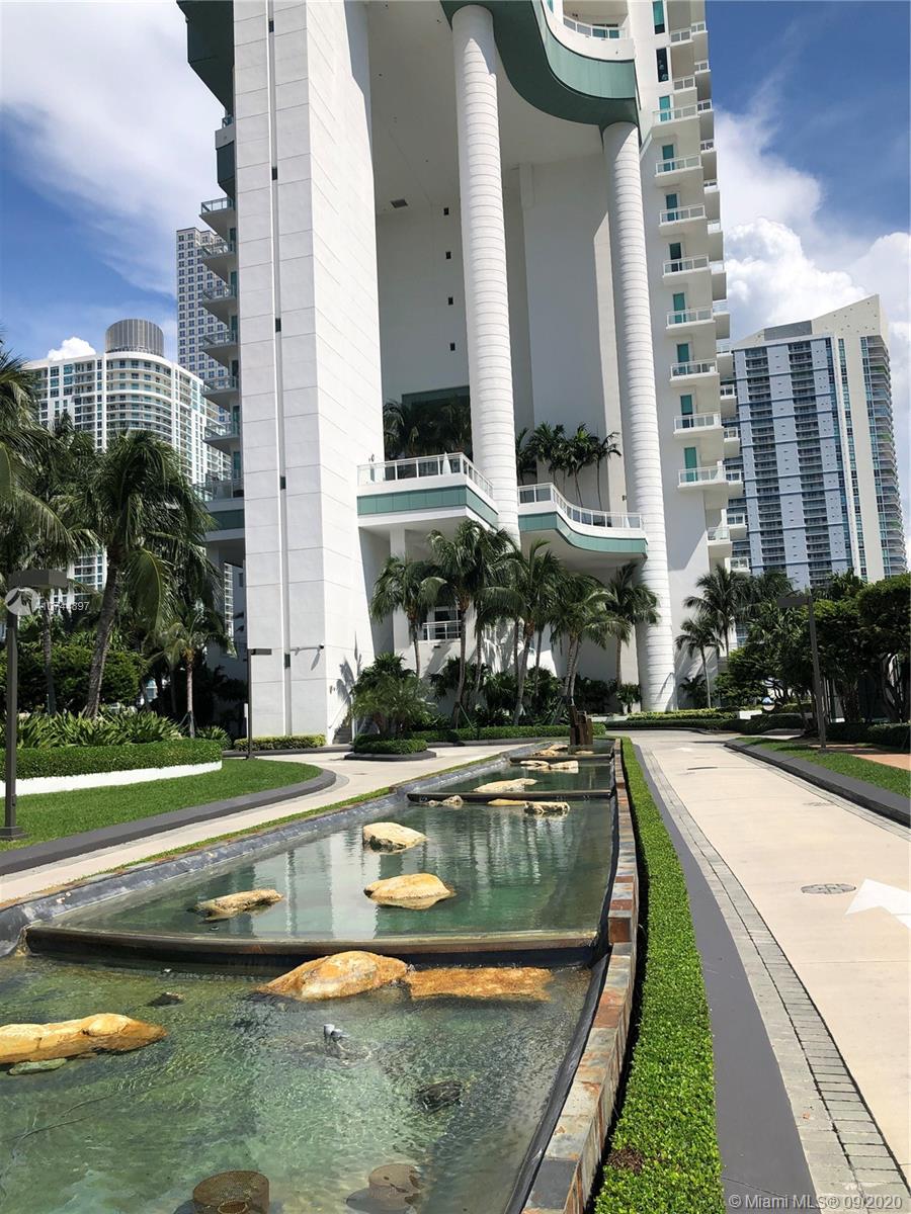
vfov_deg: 63.4
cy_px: 607
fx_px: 983
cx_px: 456
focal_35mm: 28
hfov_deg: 49.7
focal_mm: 4
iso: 25
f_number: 1.8
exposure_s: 1/3745
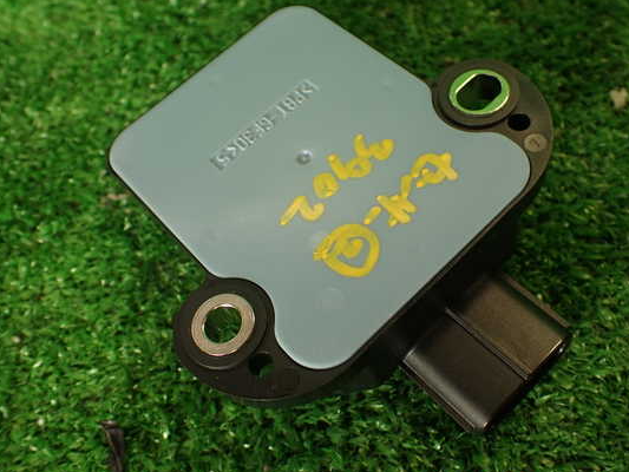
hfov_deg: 51.3
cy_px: 235
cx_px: 346
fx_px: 654
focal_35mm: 36
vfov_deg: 39.7
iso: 200
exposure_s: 1/60
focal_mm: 5.79
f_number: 2.4
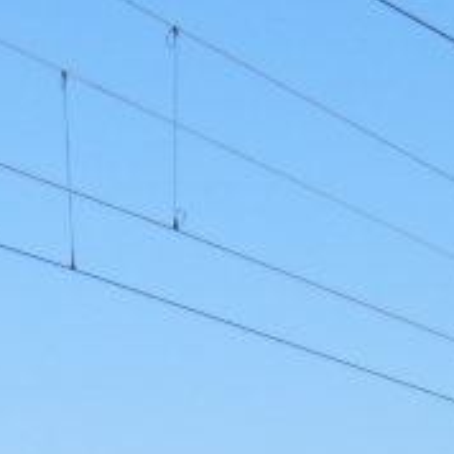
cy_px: 895
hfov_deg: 9.9
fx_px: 2567
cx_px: -184
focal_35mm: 173
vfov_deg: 9.5
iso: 80
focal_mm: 6.3
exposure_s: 1/180
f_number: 7
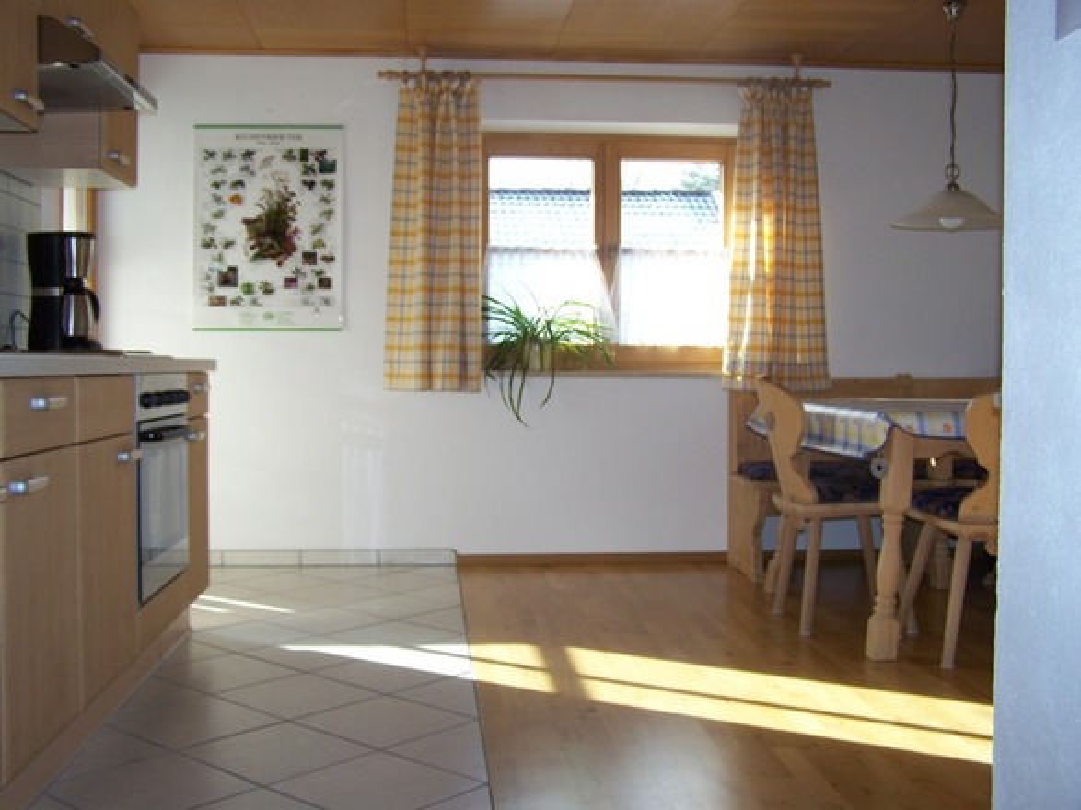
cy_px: 405
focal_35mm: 38
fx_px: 1186
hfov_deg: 49.0
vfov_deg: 37.7
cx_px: 540
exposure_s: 1/100
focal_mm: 6.3
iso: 64
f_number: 2.8
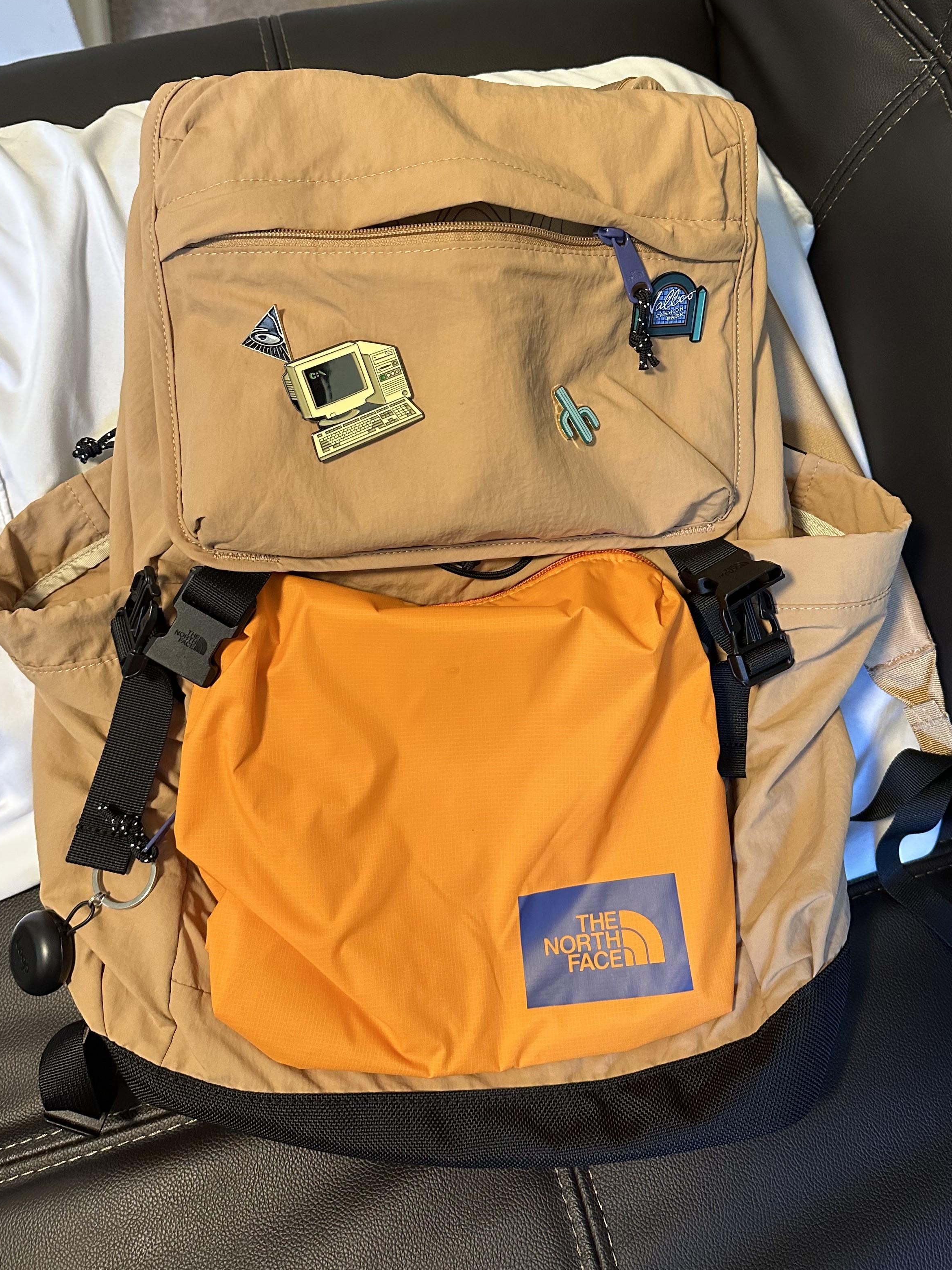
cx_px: 525
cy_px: 484
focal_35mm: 31
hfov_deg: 45.4
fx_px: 1137
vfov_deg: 57.7
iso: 500
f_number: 1.78
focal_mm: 6.86
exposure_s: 1/60
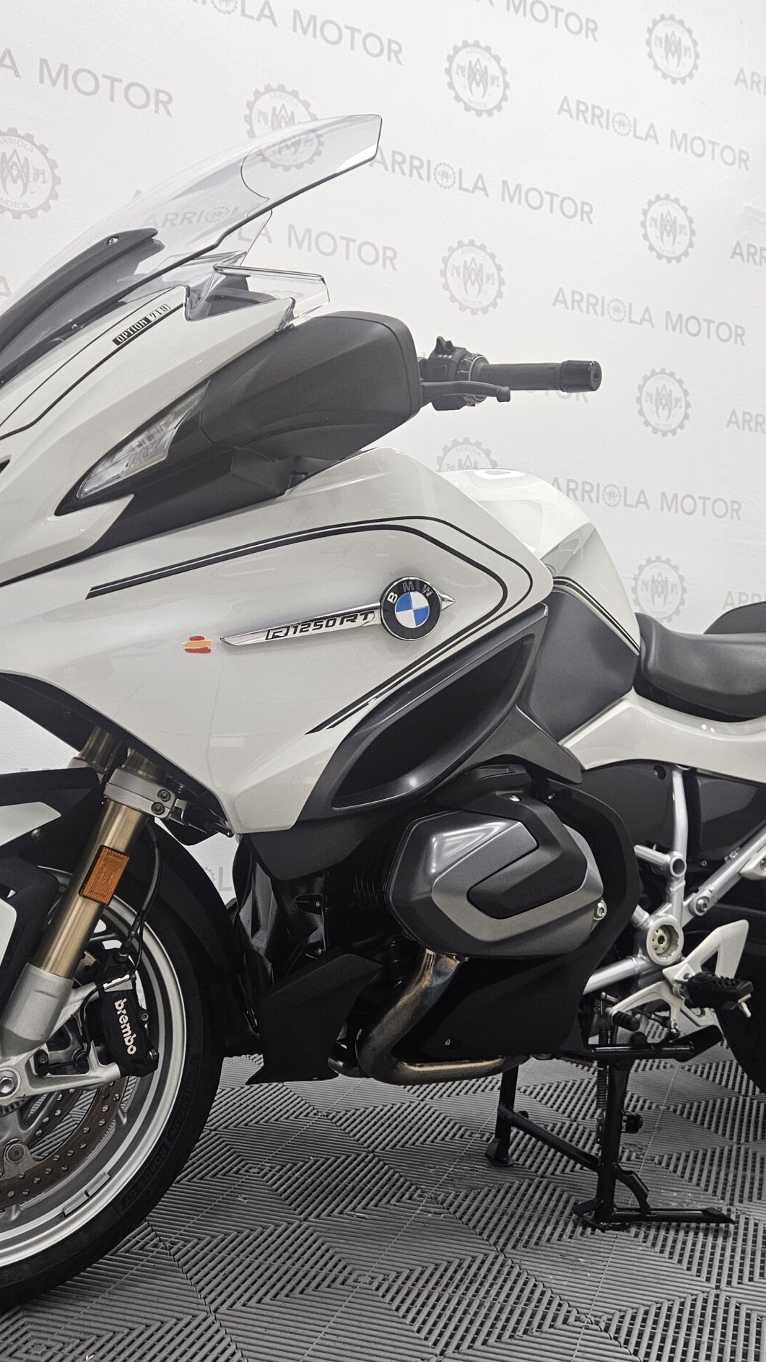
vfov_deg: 58.0
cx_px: 430
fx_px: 1228
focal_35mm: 34
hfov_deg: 34.6
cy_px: 681
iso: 125
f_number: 1.8
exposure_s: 1/100
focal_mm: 5.4
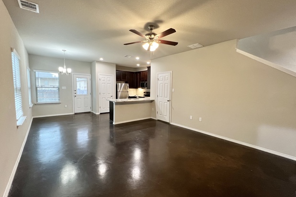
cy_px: 100
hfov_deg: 104.2
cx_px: 146
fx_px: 115
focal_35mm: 14
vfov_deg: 81.2
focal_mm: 1.57
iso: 250
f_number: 1.8
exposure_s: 1/60
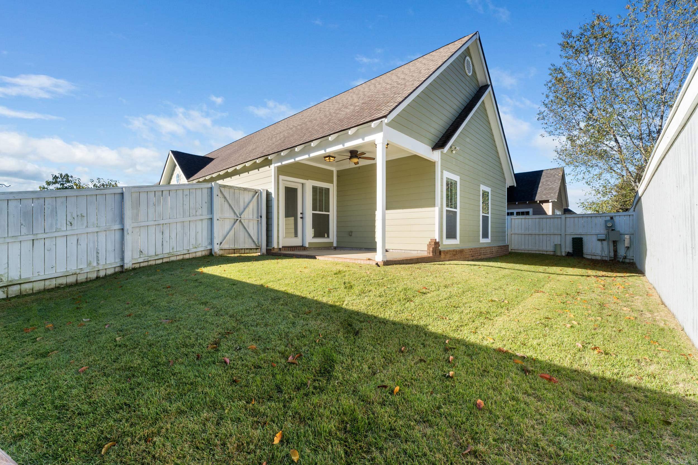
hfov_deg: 100.4
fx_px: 291
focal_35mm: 15
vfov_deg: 77.3
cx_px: 349
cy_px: 232
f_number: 9
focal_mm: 10
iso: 200
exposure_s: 1/60
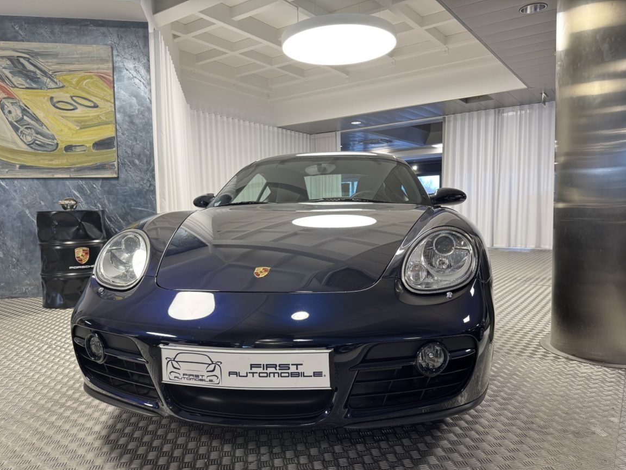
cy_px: 244
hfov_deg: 69.4
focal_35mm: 25
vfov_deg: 54.9
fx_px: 452
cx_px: 304
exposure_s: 1/50
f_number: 1.78
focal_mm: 6.76
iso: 250
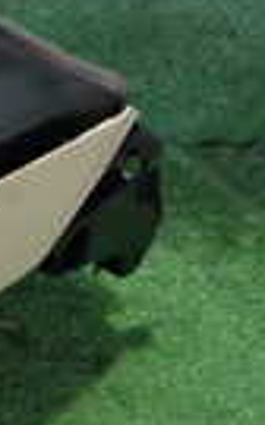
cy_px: 290
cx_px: -644
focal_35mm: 118
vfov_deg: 17.6
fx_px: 1368
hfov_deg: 8.4
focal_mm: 4.5
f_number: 2
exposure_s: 1/30
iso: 640
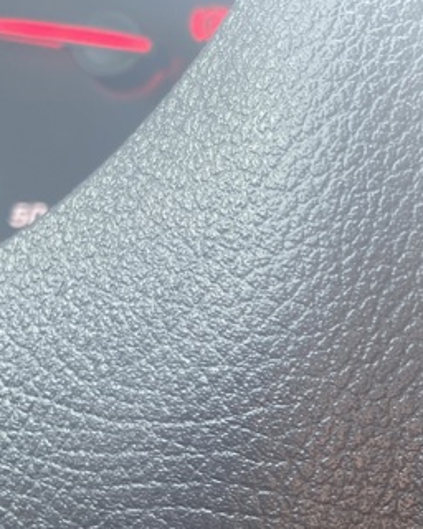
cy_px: 478
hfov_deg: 21.3
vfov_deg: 29.6
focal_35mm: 61
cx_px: 625
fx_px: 955
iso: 125
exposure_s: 1/106
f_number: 1.8
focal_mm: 4.25
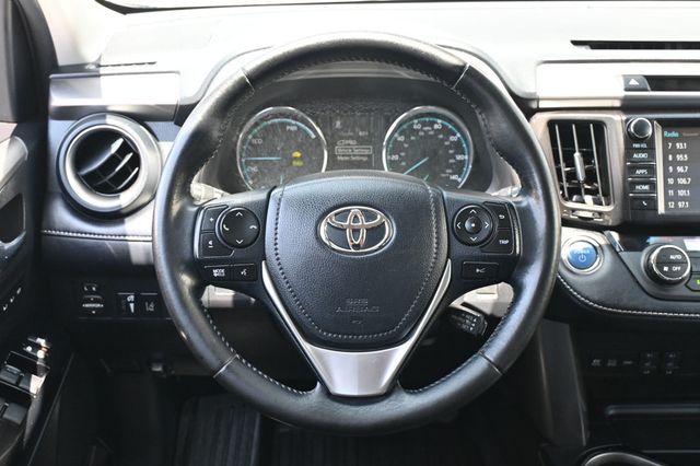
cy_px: 233
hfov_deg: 47.2
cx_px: 350
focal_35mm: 41
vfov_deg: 32.4
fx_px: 802
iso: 1250
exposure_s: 1/125
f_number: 4.5
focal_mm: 27.5
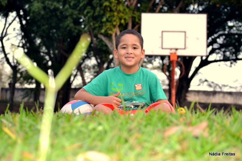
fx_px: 561
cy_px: 80
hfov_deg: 24.3
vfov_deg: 16.3
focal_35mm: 84
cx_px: 120
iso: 400
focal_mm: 55
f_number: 4
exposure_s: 1/80
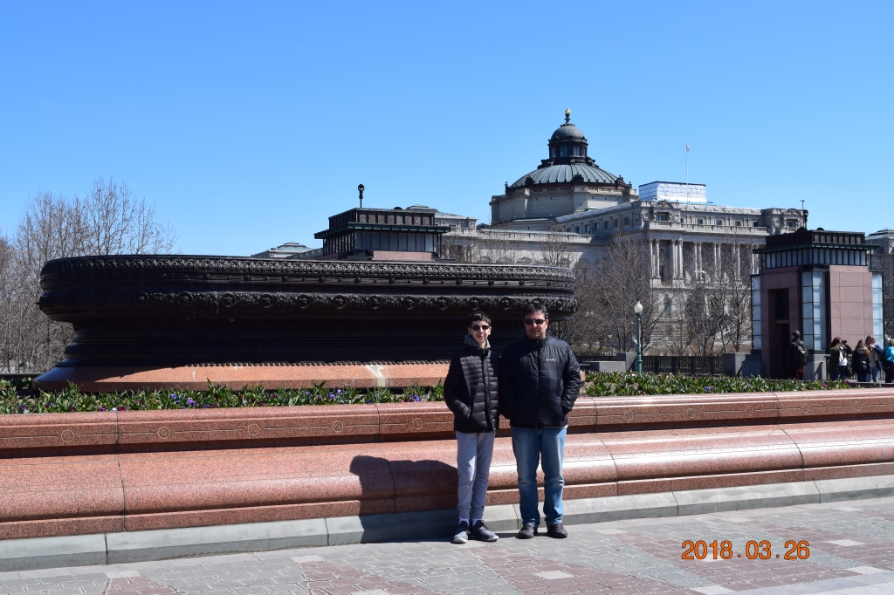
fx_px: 1117
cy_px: 298
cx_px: 447
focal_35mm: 45
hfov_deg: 43.6
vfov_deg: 29.8
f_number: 11
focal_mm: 30
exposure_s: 1/500
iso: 400
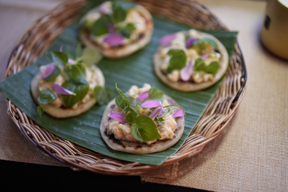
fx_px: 400
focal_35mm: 50
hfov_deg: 39.6
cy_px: 96
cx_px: 144
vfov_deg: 27.0
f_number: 1.4
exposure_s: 1/50
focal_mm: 50
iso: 500
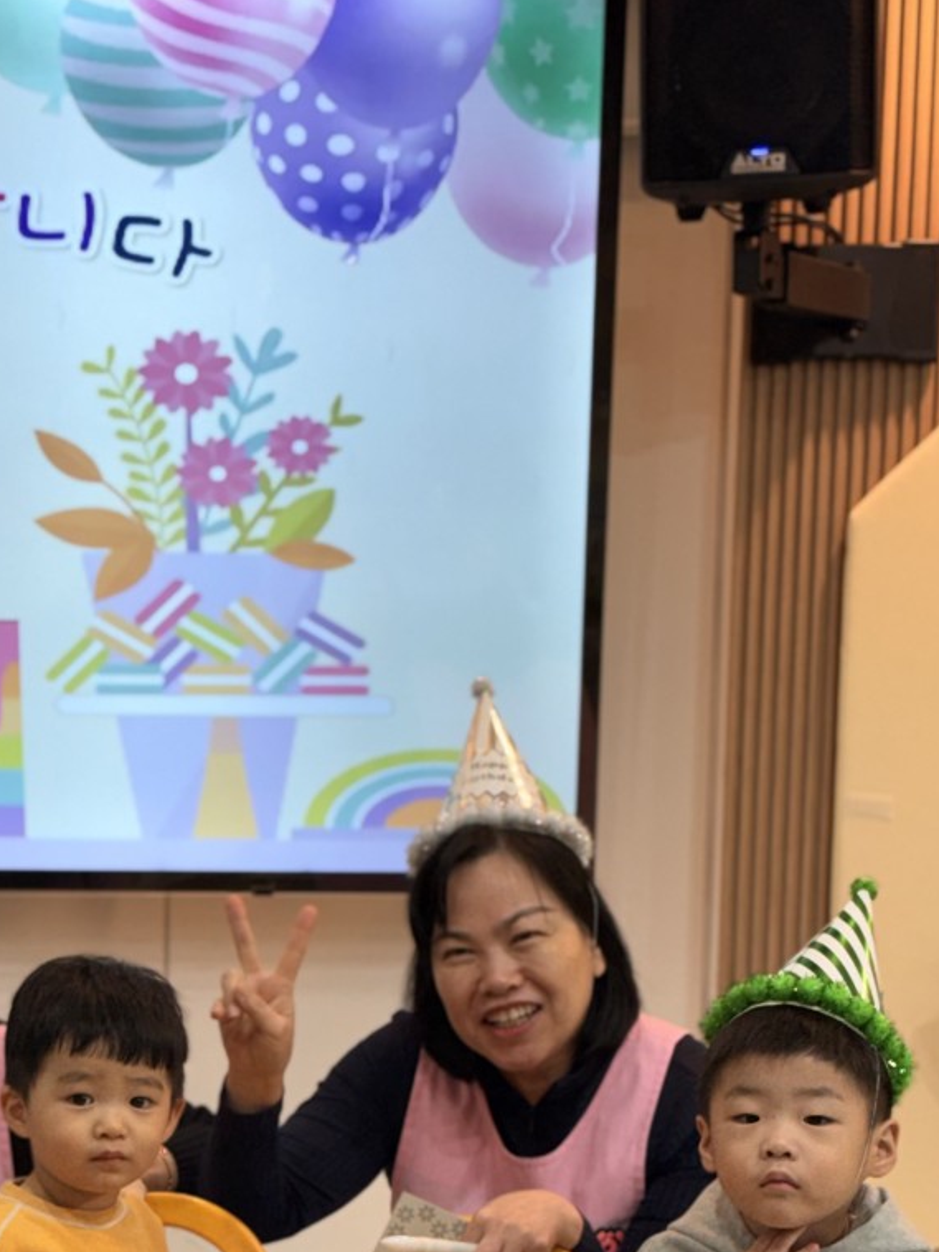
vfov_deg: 23.7
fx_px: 2930
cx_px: 256
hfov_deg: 18.1
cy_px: 1019
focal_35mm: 81
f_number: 1.78
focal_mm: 6.76
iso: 125
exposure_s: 1/120
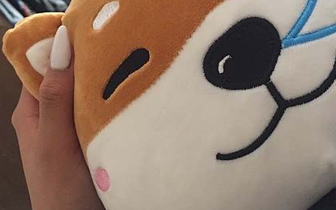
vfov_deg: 29.6
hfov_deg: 46.1
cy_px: 65
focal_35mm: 43
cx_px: 195
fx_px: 394
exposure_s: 1/15
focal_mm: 4.15
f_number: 2.2
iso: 250
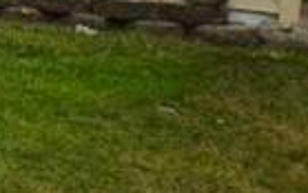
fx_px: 1417
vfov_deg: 7.7
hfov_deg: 9.4
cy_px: -85
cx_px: -651
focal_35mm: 169
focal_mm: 15
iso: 100
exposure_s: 1/100
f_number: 7.1
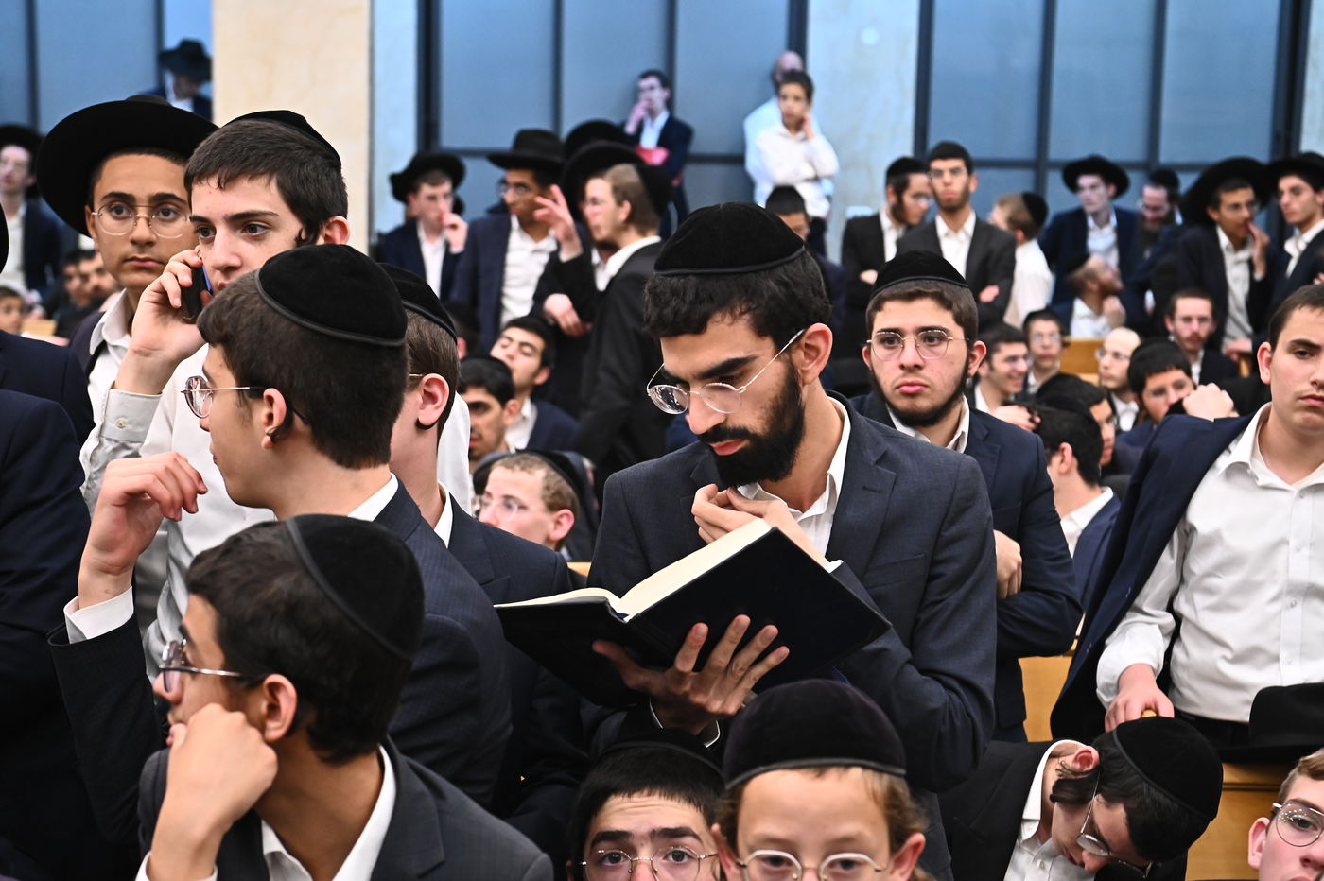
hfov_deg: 28.9
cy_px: 440
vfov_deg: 19.4
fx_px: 2573
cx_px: 662
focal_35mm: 70
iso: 3200
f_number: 5.6
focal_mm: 70
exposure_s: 1/200
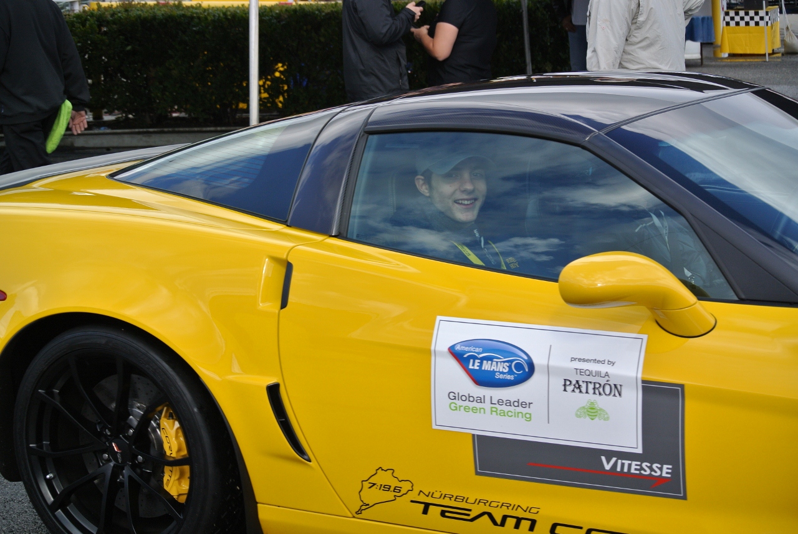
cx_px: 399
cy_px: 267
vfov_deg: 16.9
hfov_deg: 25.0
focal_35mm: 81
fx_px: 1798
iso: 100
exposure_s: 1/500
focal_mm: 30
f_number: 3.8
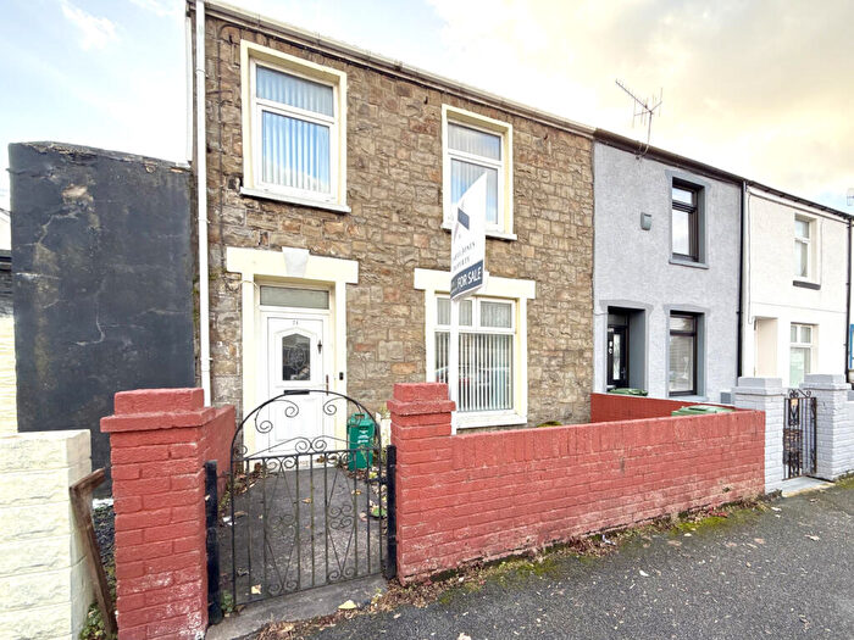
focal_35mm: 14
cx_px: 427
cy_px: 320
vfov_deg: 85.7
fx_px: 345
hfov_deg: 102.1
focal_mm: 2.22
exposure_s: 1/165
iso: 50
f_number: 2.2
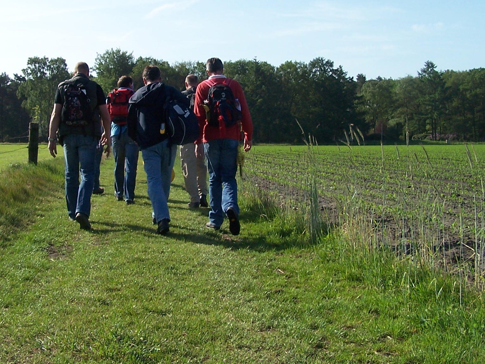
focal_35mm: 57
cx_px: 223
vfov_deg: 25.5
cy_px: 113
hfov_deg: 33.8
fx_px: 799
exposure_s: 1/500
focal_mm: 6.3
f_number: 4
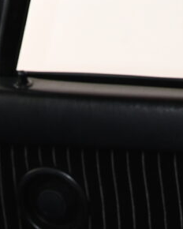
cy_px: -154
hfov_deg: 12.0
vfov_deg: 14.2
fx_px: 833
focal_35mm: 123
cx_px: -95
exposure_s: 1/100
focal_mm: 22
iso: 800
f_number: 4.5
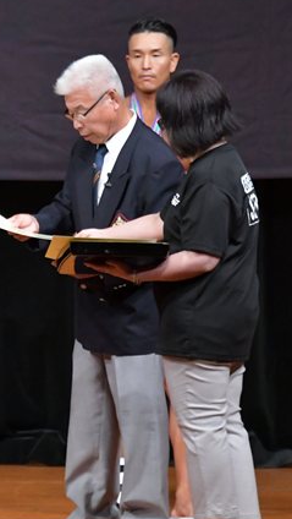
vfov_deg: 4.4
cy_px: 299
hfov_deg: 2.5
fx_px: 6707
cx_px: -93
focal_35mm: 488
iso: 5000
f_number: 5.6
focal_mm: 170
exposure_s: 1/400
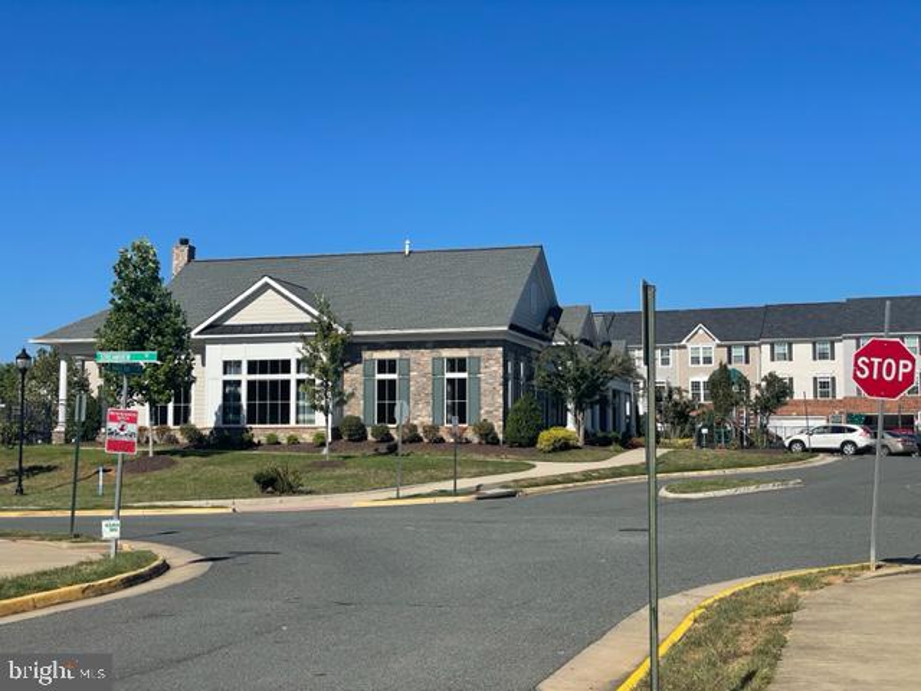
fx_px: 1384
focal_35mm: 52
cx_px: 460
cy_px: 346
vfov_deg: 28.0
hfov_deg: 36.8
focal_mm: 6
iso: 25
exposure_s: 1/2398
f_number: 2
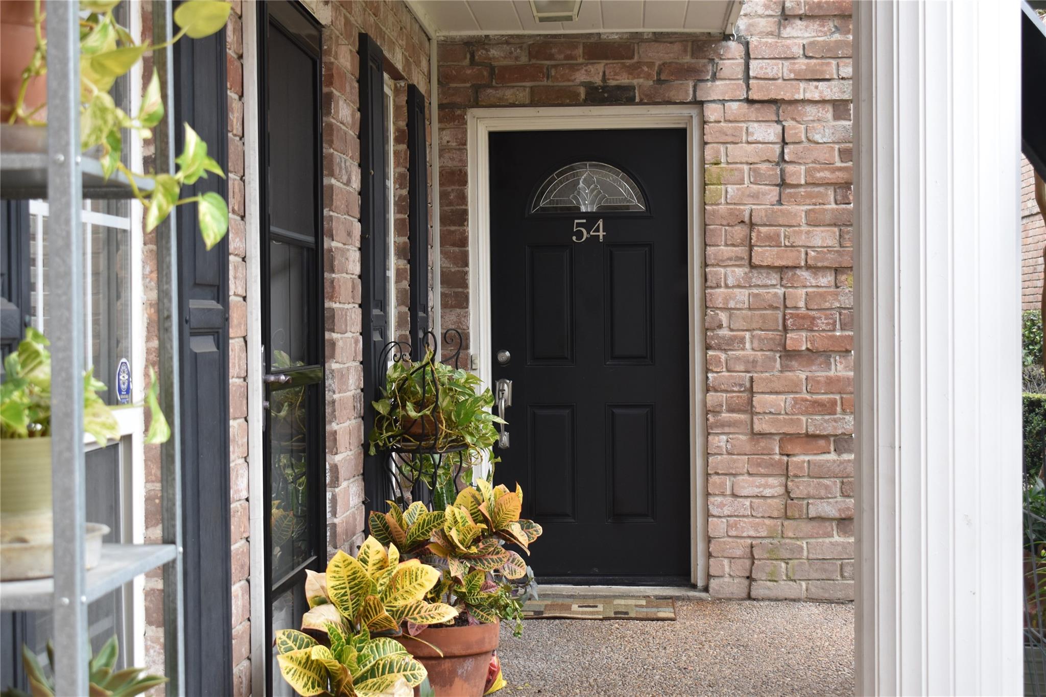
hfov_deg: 35.1
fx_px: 1656
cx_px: 523
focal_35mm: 57
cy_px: 348
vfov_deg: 23.8
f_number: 7.1
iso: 400
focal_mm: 38
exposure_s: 1/60
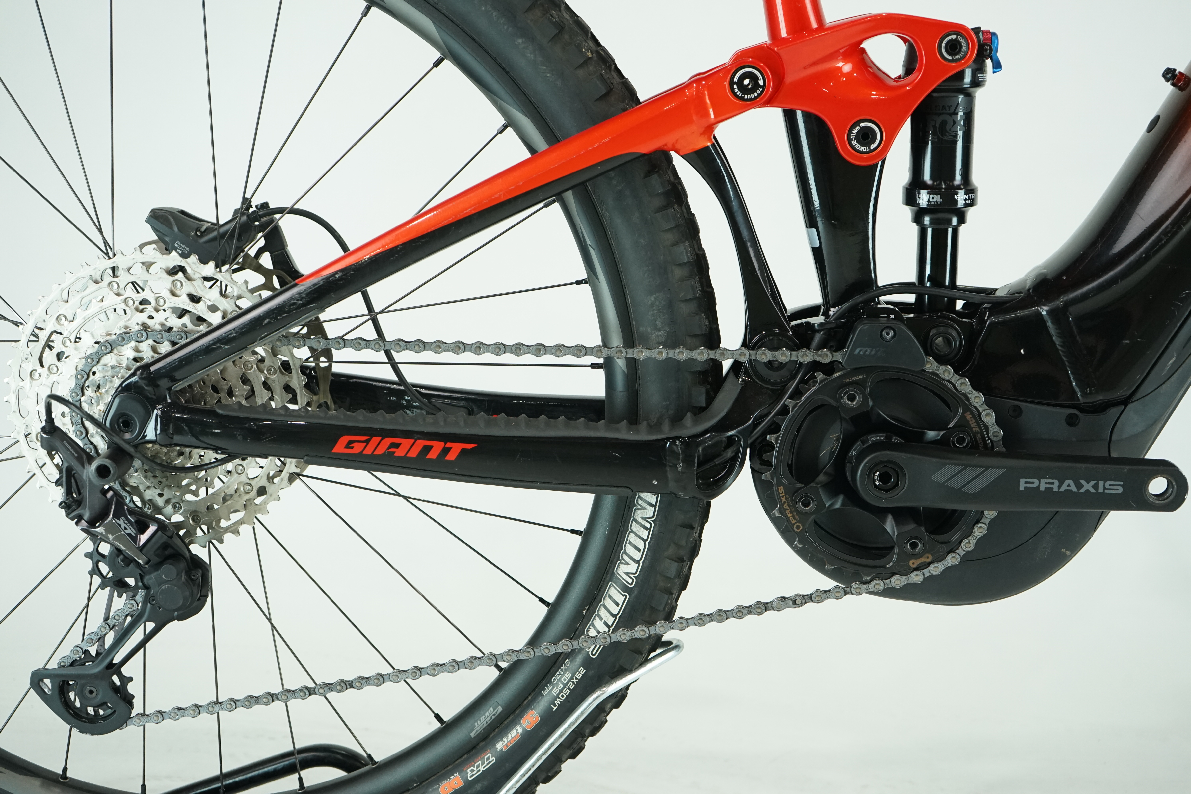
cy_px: 397
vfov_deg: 28.1
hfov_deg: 41.1
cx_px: 596
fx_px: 1588
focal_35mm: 48
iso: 1600
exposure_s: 1/200
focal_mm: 48
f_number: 5.6
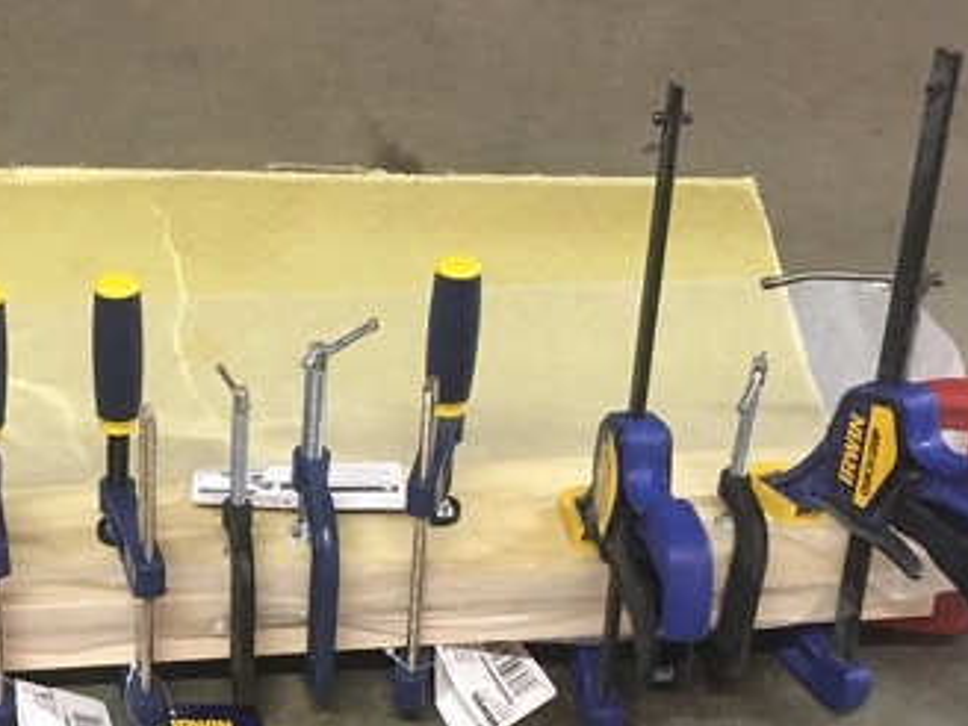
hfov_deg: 26.9
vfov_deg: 21.0
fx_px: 1957
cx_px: 115
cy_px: 401
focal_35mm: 70
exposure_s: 1/24
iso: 200
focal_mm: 4.15
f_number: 2.2
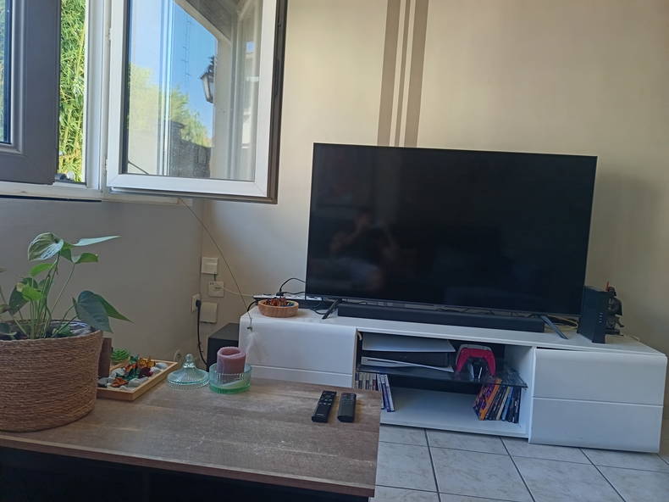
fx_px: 464
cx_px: 334
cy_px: 251
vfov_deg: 56.8
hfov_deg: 71.6
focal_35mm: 24
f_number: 1.75
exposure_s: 1/50
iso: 482
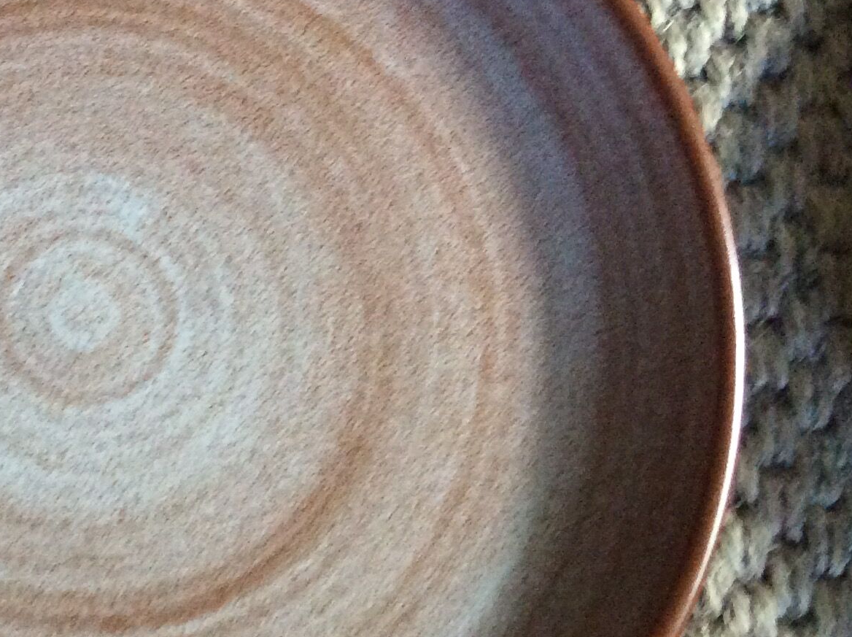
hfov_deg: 25.8
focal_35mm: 71
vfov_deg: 20.7
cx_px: -39
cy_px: 363
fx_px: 1745
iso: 250
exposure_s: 1/20
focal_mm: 3.3
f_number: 2.4
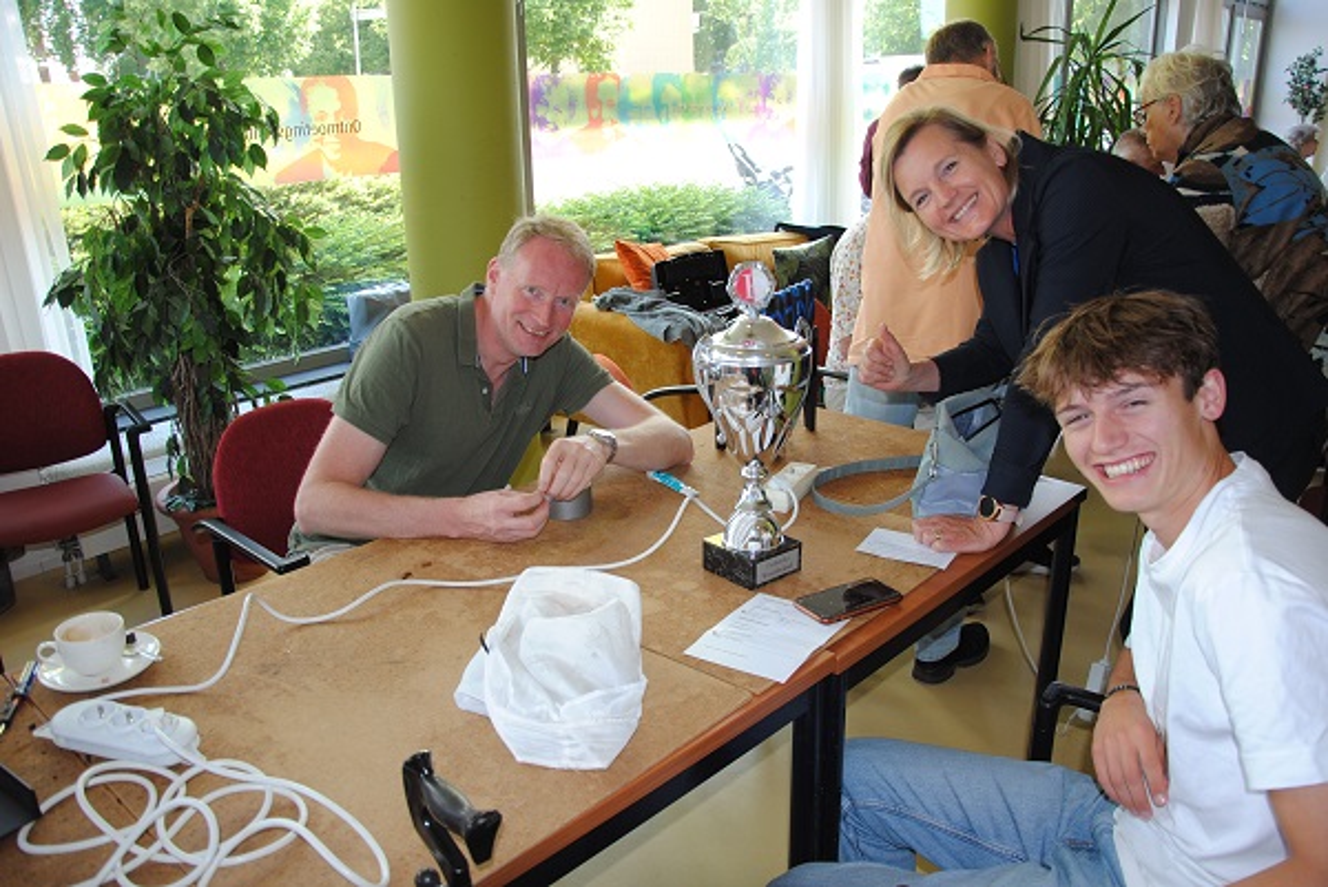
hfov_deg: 67.3
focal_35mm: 27
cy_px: 444
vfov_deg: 48.0
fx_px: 997
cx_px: 664
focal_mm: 18
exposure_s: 1/80
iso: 200
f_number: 3.5
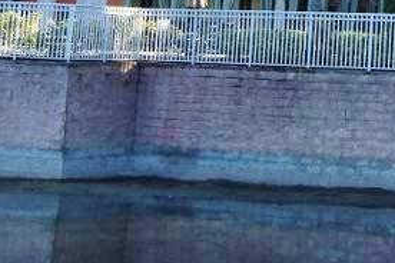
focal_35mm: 139
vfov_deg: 9.4
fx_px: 1525
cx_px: 547
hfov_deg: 14.0
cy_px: -224
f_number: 9
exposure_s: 1/320
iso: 200
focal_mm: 20
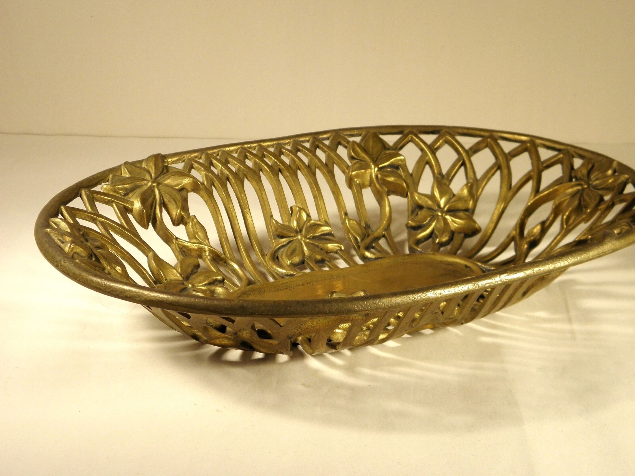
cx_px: 356
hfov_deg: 33.7
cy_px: 236
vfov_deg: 25.7
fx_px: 1046
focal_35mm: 57
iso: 100
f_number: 4
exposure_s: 1/50
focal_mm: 9.1
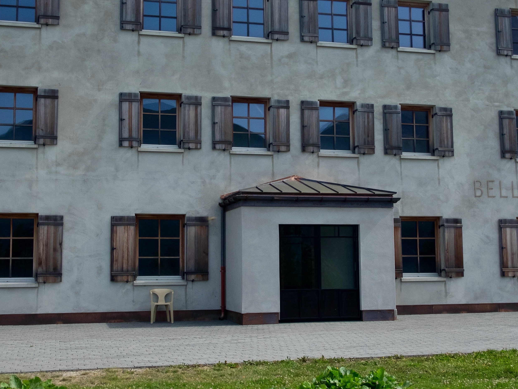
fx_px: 763
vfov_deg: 28.6
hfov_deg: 37.5
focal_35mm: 51
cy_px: 185
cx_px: 264
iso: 400
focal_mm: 18
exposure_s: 1/1250
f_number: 5.6
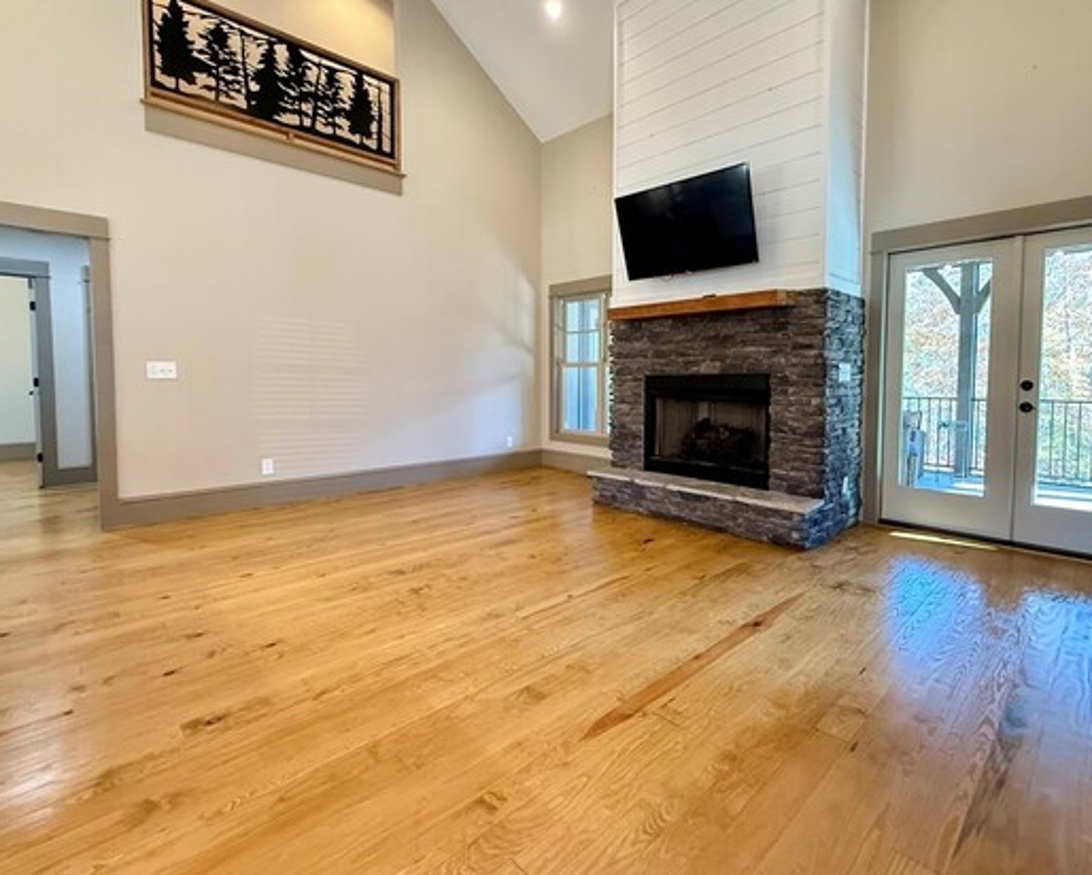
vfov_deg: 76.9
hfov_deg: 89.3
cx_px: 599
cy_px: 404
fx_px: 550
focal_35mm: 17
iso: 640
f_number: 2.2
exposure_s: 1/60
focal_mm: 2.22
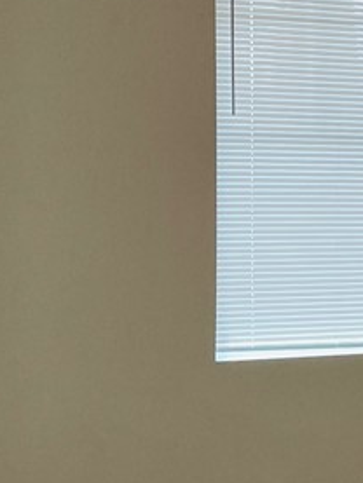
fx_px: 1341
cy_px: 253
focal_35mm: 96
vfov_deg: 20.4
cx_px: 550
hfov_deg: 14.4
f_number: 1.6
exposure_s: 1/120
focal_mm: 4.2
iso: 100
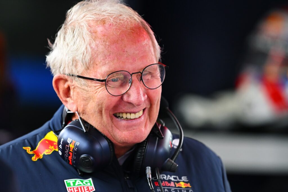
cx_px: 144
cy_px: 96
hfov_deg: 3.4
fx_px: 4798
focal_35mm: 600
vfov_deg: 2.3
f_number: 2.8
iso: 2200
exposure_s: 1/400
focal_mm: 400
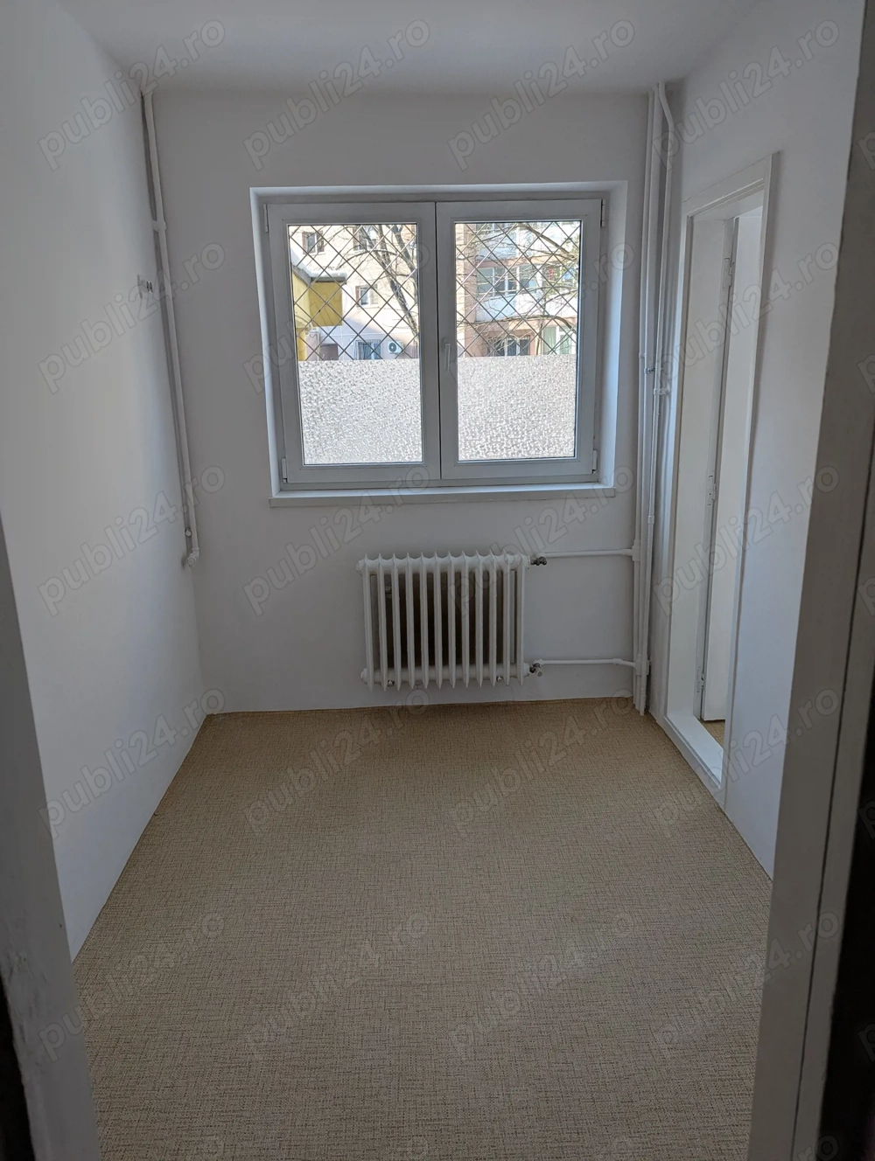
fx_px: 807
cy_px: 580
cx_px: 438
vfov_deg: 71.5
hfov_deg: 56.9
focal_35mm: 24
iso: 30
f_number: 1.85
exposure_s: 1/177
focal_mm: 6.81
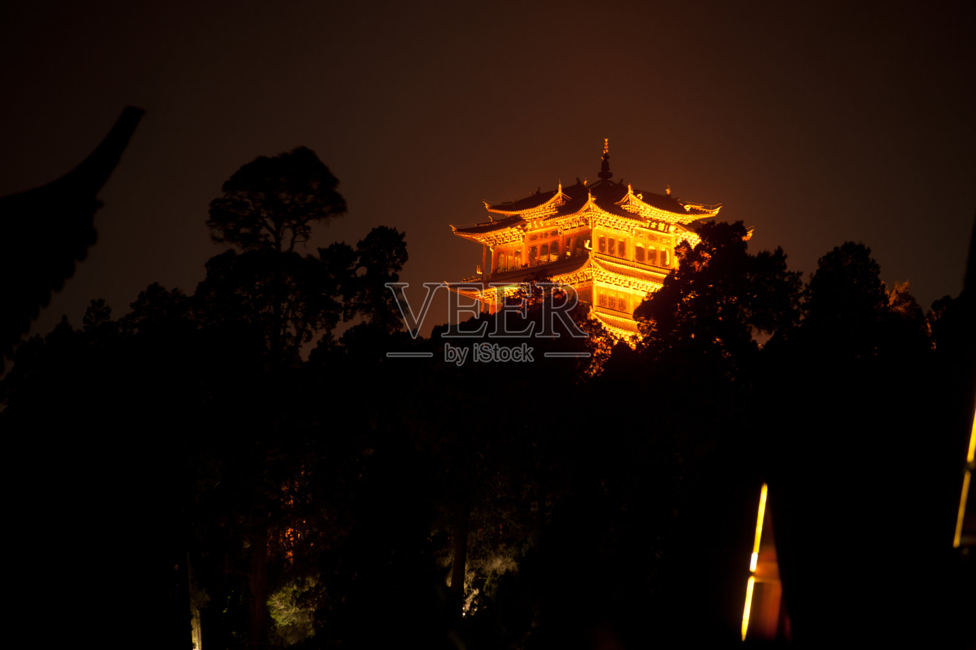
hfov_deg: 10.3
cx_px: 488
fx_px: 5419
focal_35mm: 200
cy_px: 325
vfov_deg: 6.9
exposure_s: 1/3
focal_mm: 200
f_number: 8
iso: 200
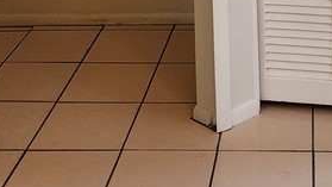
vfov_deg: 11.8
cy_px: -187
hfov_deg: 22.7
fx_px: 810
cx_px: 290
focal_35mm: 92
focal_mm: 6.4
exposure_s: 1/180
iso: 160
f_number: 1.8
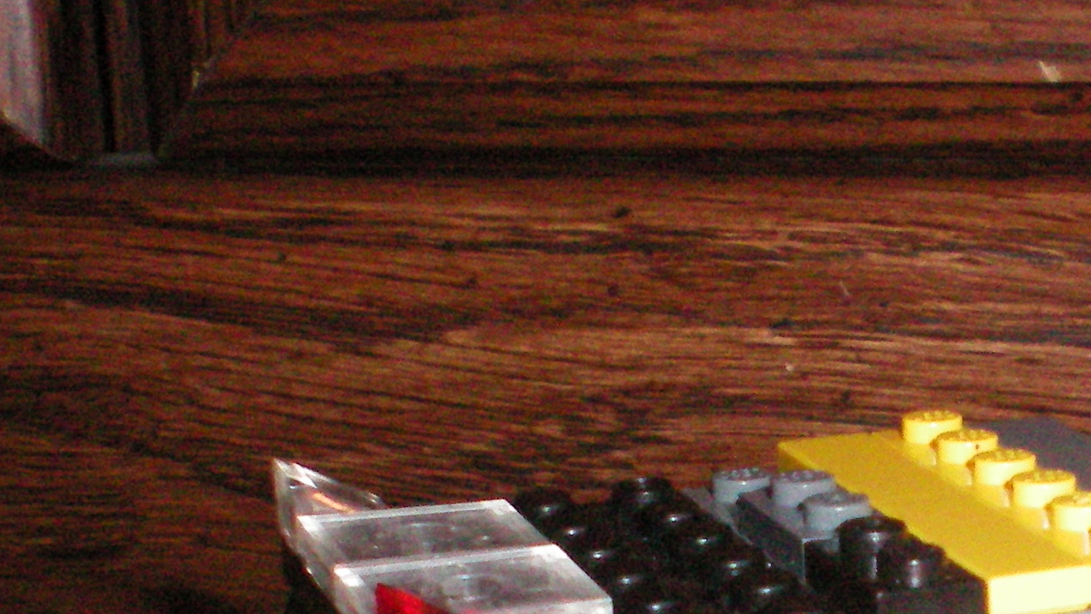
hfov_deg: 19.6
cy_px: 934
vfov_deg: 11.0
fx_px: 3066
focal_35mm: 106
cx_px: 1076
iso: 400
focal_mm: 6.3
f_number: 4.6
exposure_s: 1/60
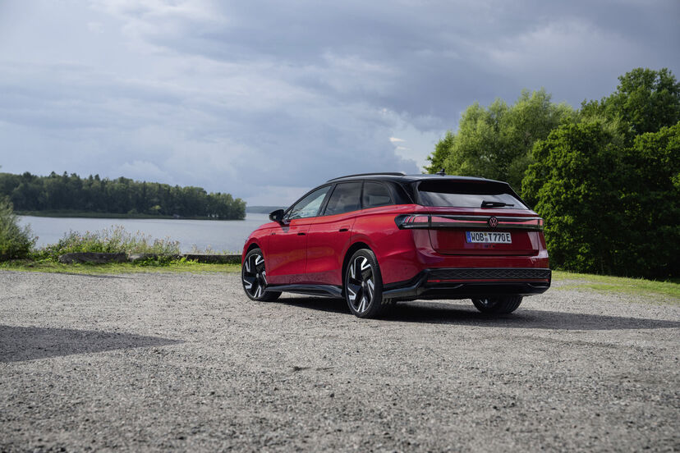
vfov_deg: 28.6
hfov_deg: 41.9
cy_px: 226
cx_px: 340
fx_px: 888
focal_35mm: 47
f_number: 4.5
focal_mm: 47
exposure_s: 1/160
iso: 50
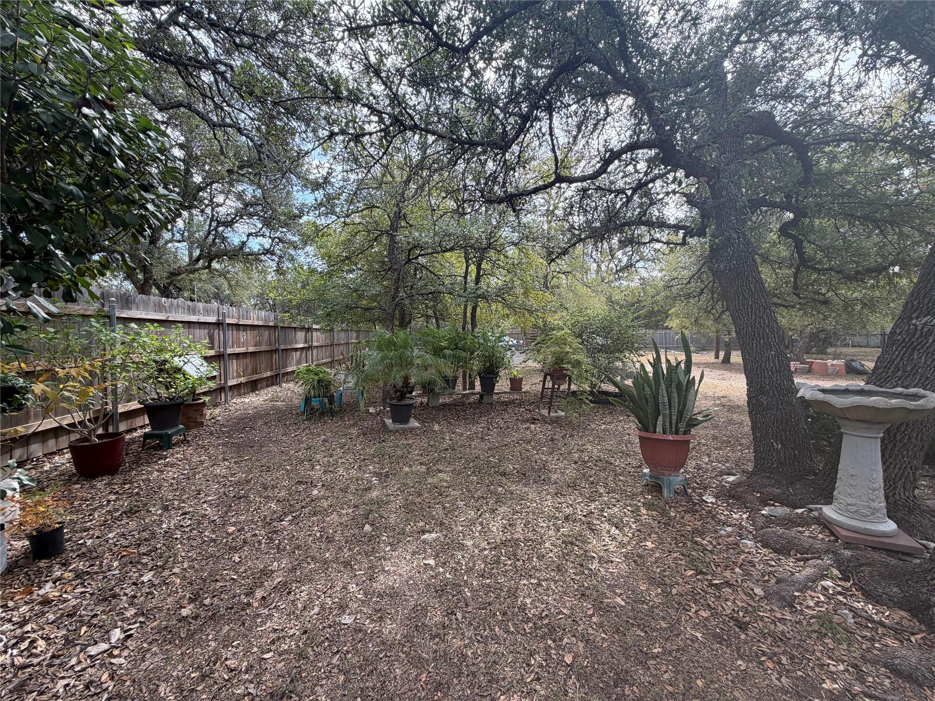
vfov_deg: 85.7
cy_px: 350
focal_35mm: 14
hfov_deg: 102.1
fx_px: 378
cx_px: 468
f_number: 2.2
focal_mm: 2.22
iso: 50
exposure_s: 1/217
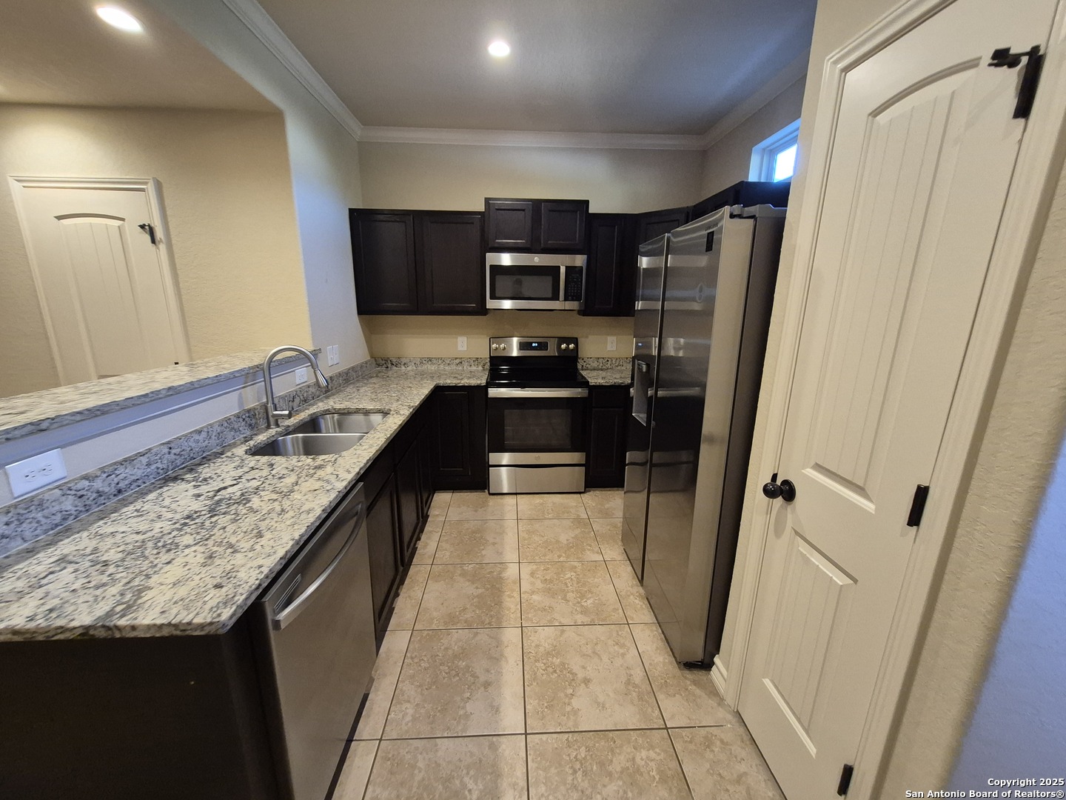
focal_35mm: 13
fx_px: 400
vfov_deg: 89.9
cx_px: 533
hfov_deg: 106.2
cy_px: 400
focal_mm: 1.74
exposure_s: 1/60
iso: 500
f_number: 2.2
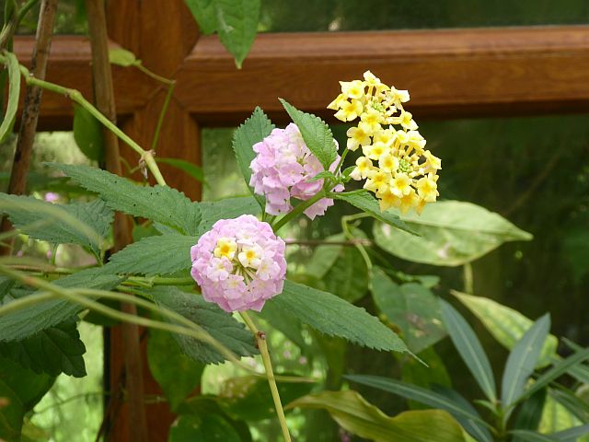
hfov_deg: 16.8
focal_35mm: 117
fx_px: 1991
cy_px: 221
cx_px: 294
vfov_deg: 12.7
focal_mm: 19
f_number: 5.1
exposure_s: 1/60
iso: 100
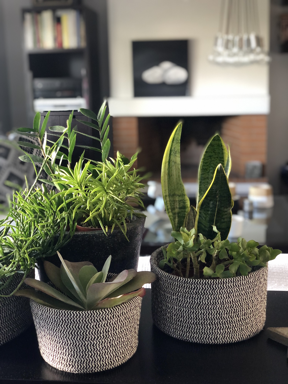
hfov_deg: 28.0
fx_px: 577
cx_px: 144
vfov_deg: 36.8
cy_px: 192
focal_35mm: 52
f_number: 2.4
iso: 160
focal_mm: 6
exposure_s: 1/17
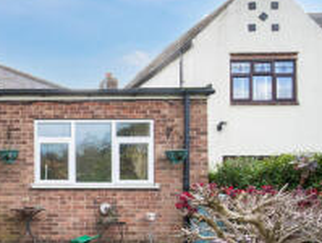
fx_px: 363
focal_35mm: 39
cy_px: 181
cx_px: -23
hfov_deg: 39.9
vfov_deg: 36.1
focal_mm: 11.5
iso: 100
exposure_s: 1/40
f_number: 8
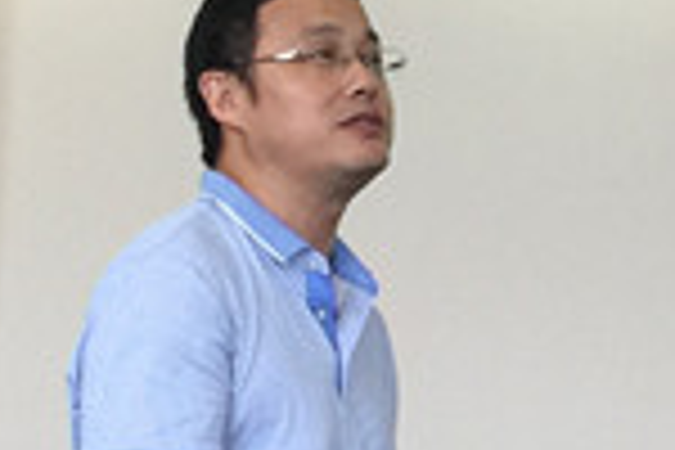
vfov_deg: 8.5
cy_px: 297
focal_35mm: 161
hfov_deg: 12.7
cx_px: 504
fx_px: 3019
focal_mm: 4.15
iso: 50
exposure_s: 1/33
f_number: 2.2
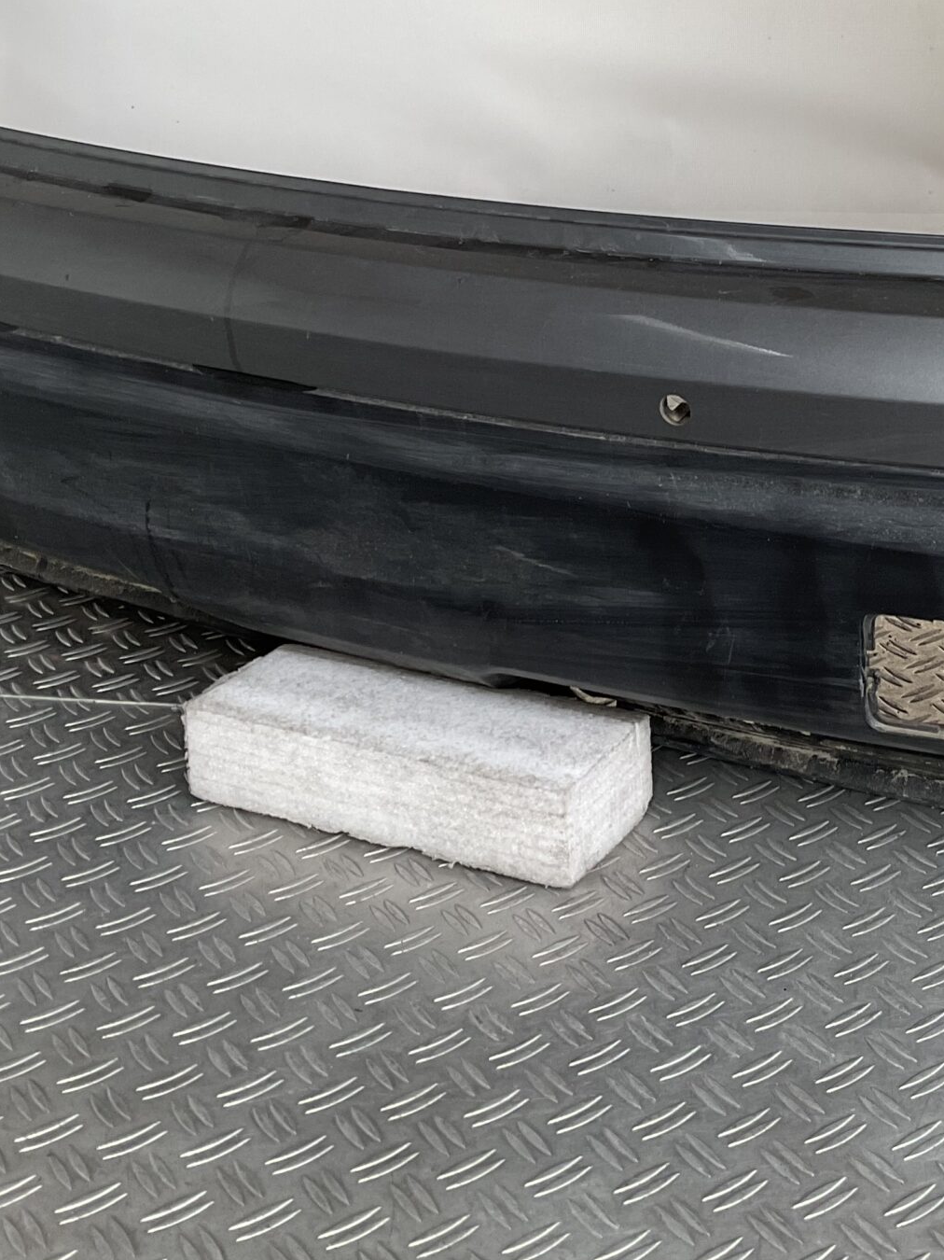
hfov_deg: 25.9
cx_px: 804
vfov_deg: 34.6
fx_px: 2000
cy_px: 401
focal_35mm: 55
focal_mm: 3
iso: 32
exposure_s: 1/100
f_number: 1.8
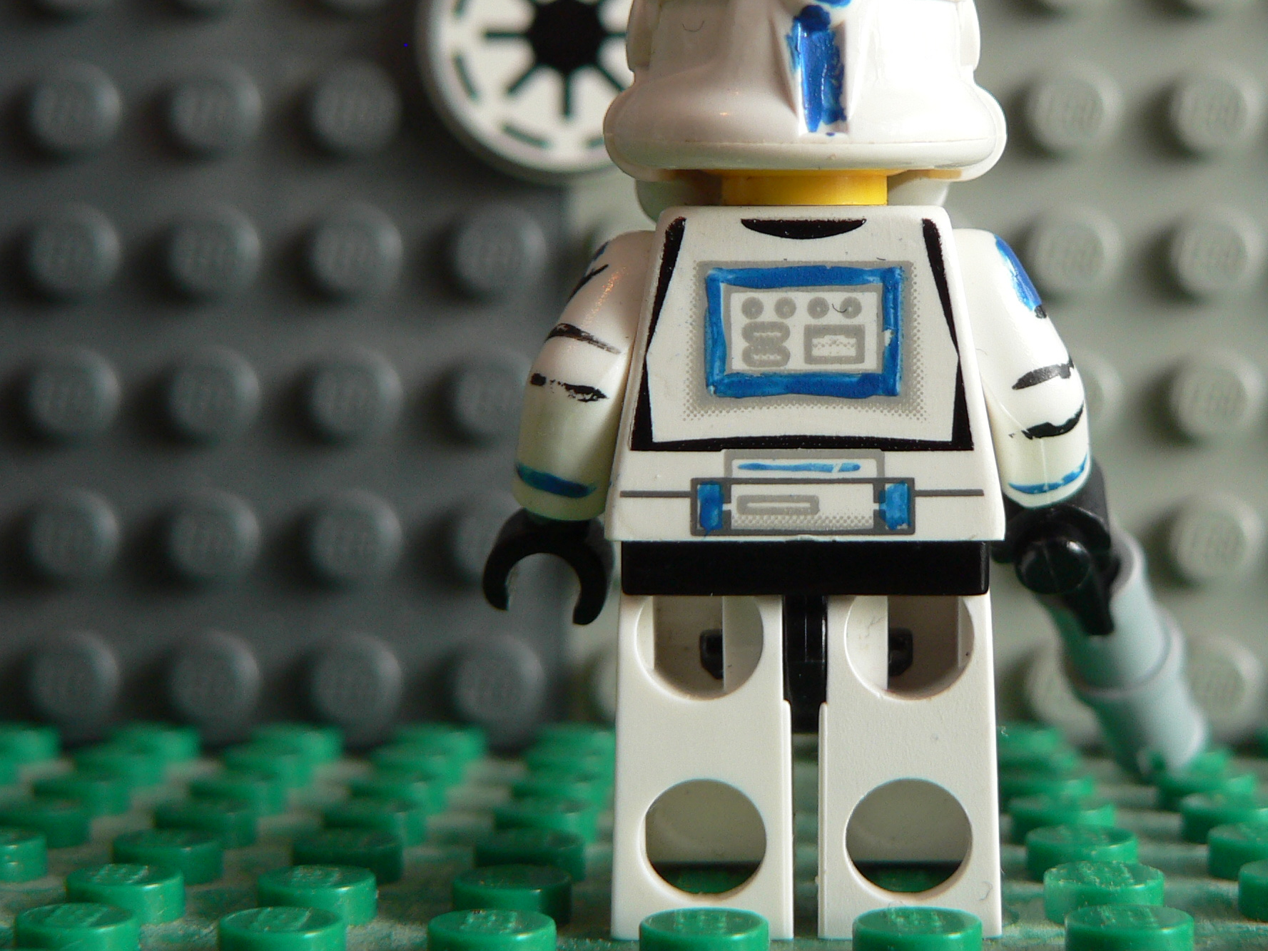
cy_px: 352
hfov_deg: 27.7
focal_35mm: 70
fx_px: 2564
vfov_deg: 21.0
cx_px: 799
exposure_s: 1/30
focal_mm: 9.3
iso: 100
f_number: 3.2
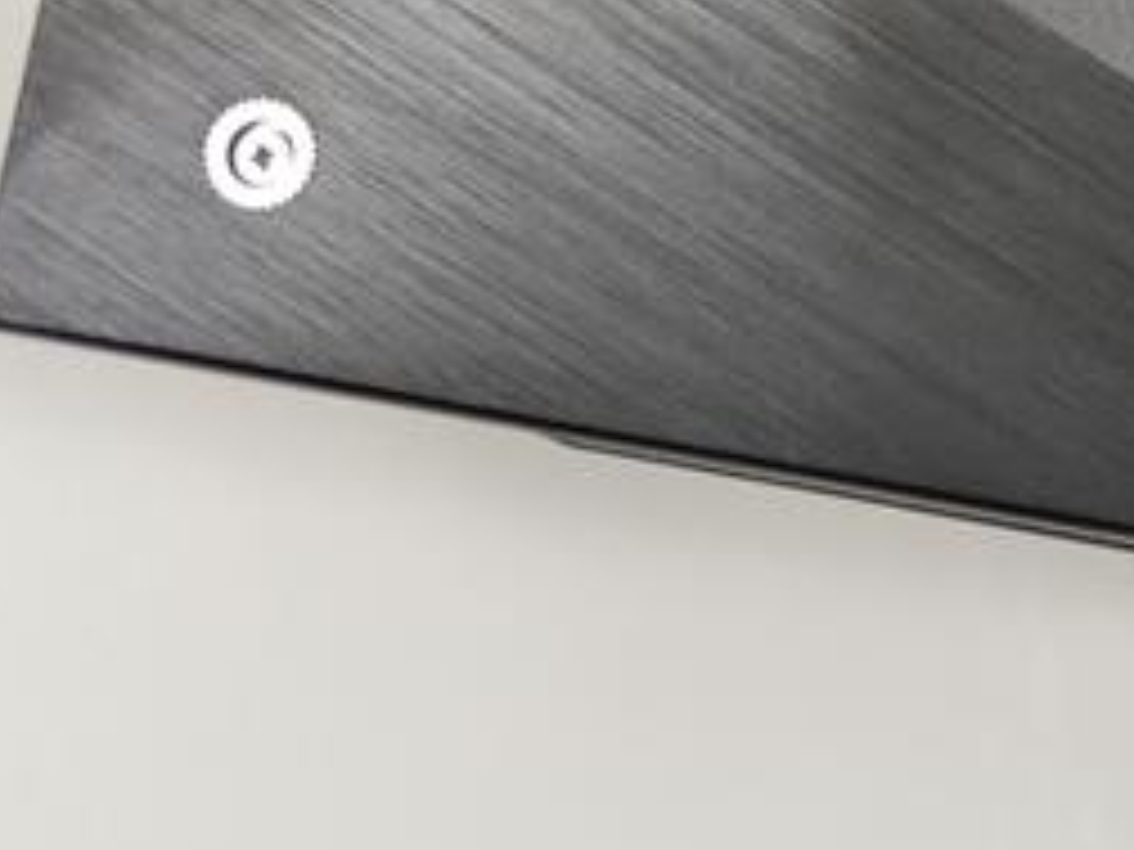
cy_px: -371
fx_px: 4881
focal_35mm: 149
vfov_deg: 9.7
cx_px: 2556
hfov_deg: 11.4
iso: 60
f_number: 1.85
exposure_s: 1/100
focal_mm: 6.78
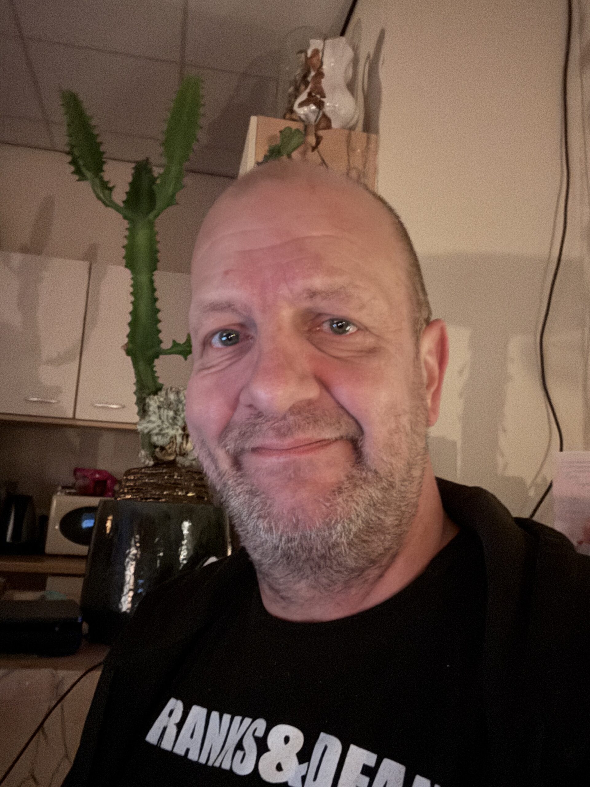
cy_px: 394
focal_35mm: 30
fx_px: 682
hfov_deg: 46.8
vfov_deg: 60.0
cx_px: 295
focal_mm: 2.69
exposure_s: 1/8
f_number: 1.9
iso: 1600
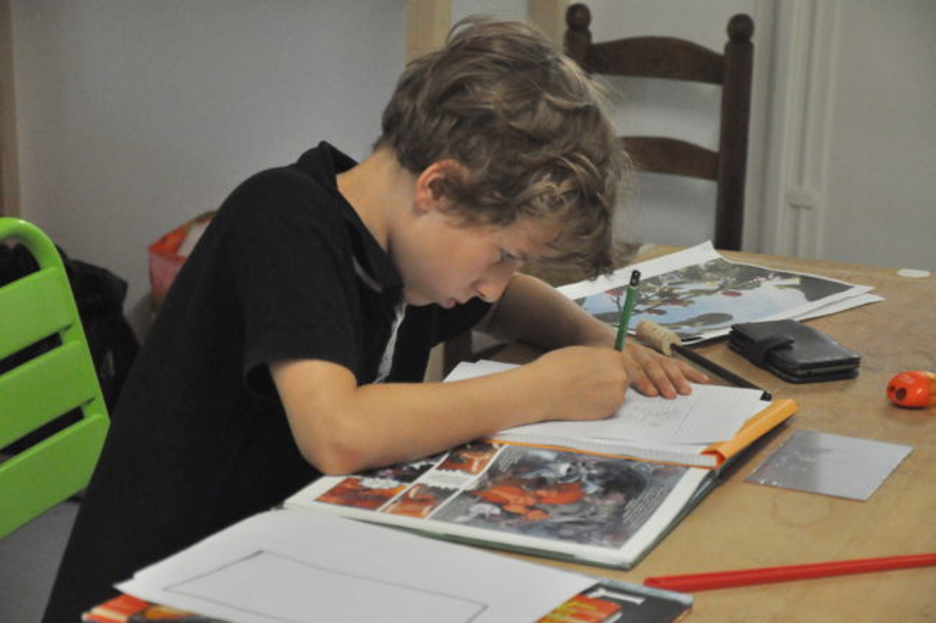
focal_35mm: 105
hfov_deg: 19.5
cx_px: 468
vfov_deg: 13.0
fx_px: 2729
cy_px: 312
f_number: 5.3
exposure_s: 1/200
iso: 3200
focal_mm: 70
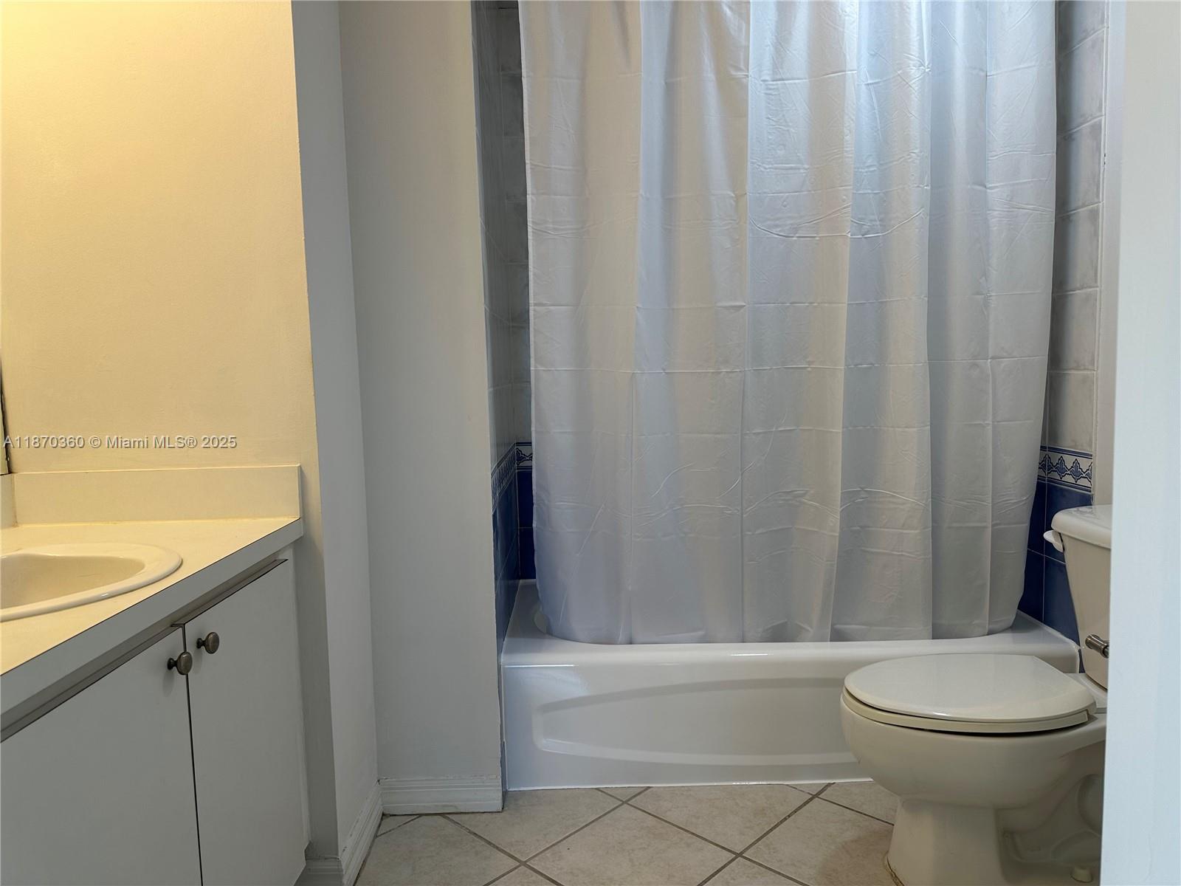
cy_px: 443
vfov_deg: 56.8
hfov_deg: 71.6
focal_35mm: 24
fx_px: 819
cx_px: 590
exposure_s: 1/146
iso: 64
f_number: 1.78
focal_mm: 6.86
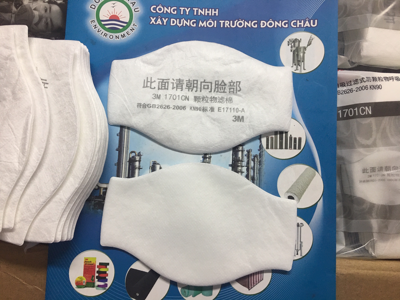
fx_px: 335
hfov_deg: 61.7
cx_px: 200
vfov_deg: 48.2
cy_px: 150
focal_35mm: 29
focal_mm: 4.15
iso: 64
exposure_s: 1/17
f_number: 2.2
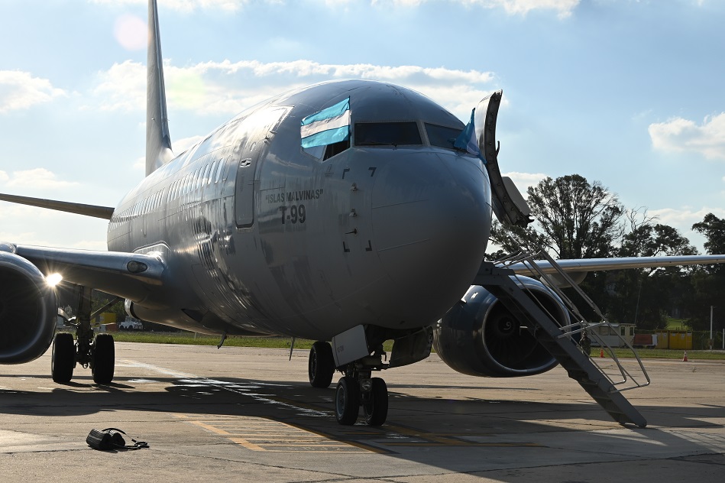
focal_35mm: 67
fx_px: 1349
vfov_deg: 20.3
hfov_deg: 30.1
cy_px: 242
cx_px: 362
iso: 160
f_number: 14
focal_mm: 45
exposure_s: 1/200
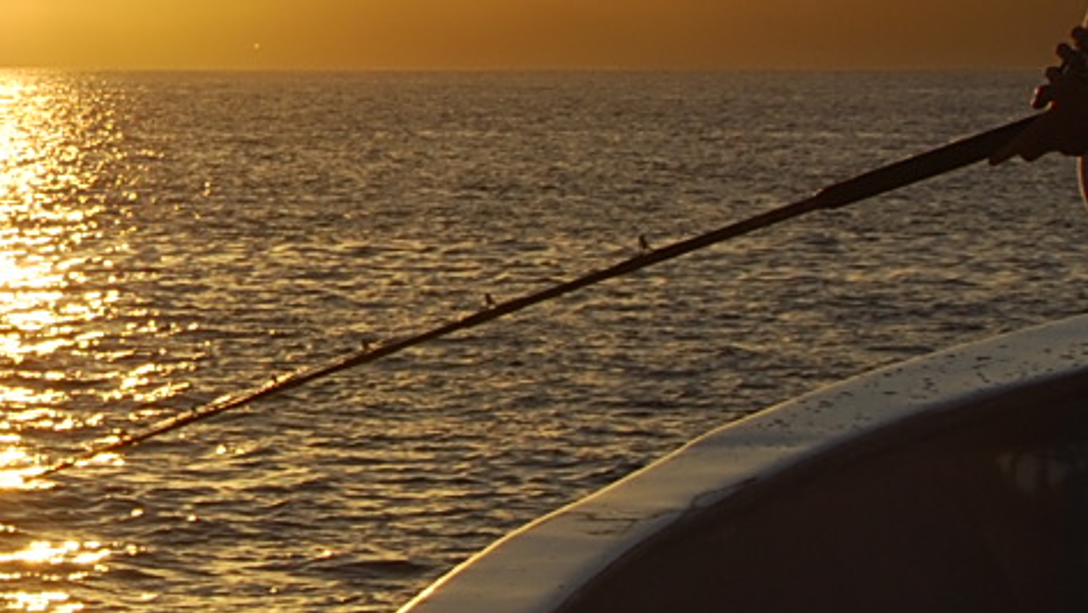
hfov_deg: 8.6
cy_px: -12
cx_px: -493
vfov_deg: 5.0
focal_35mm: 245
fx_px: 7071
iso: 100
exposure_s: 1/400
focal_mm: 38
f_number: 10
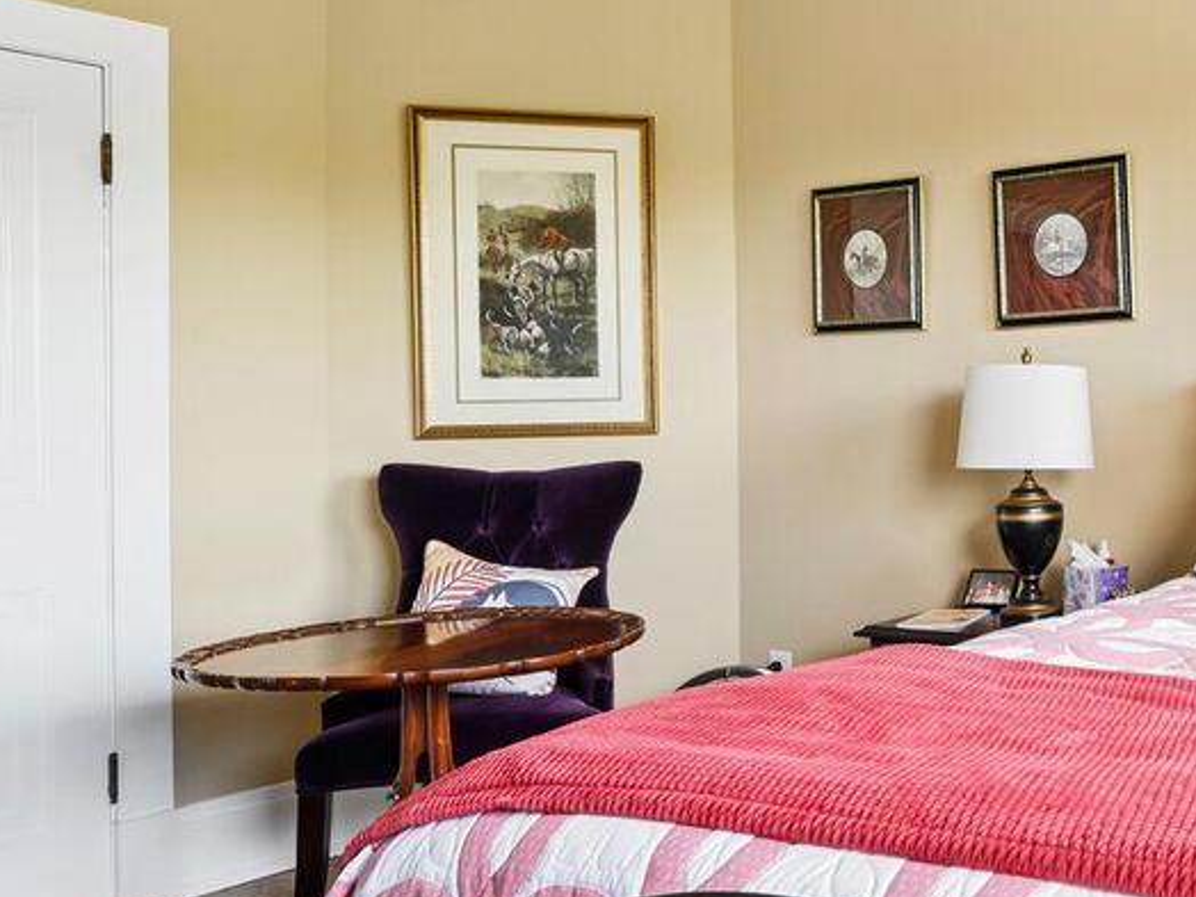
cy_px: 381
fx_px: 1278
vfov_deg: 38.6
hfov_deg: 42.1
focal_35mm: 37
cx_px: 1242
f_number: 9
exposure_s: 1/10
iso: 200
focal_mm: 14
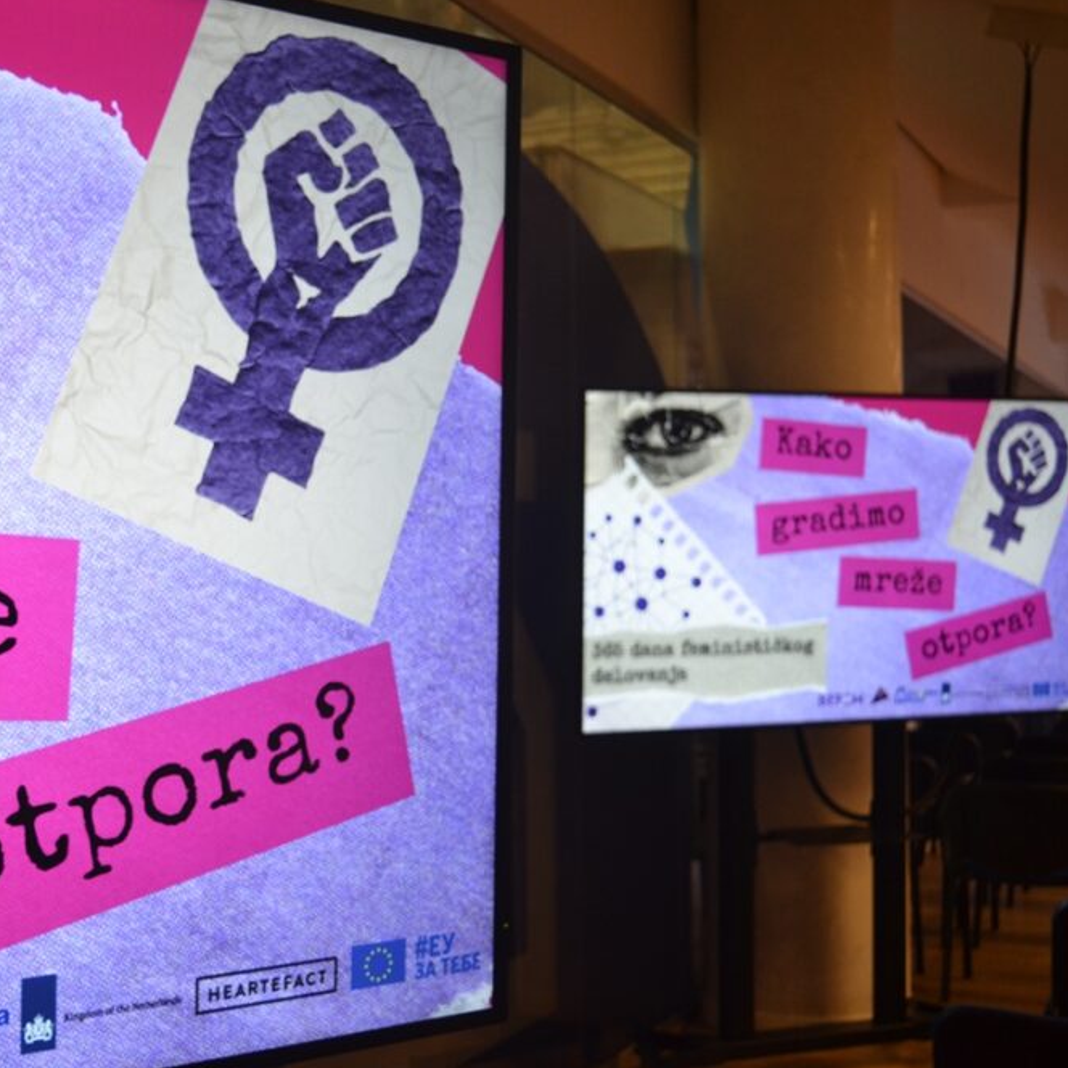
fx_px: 1780
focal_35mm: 51
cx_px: 381
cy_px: 532
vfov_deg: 33.4
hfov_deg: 33.2
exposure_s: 1/80
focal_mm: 26
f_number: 4.5
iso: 1000
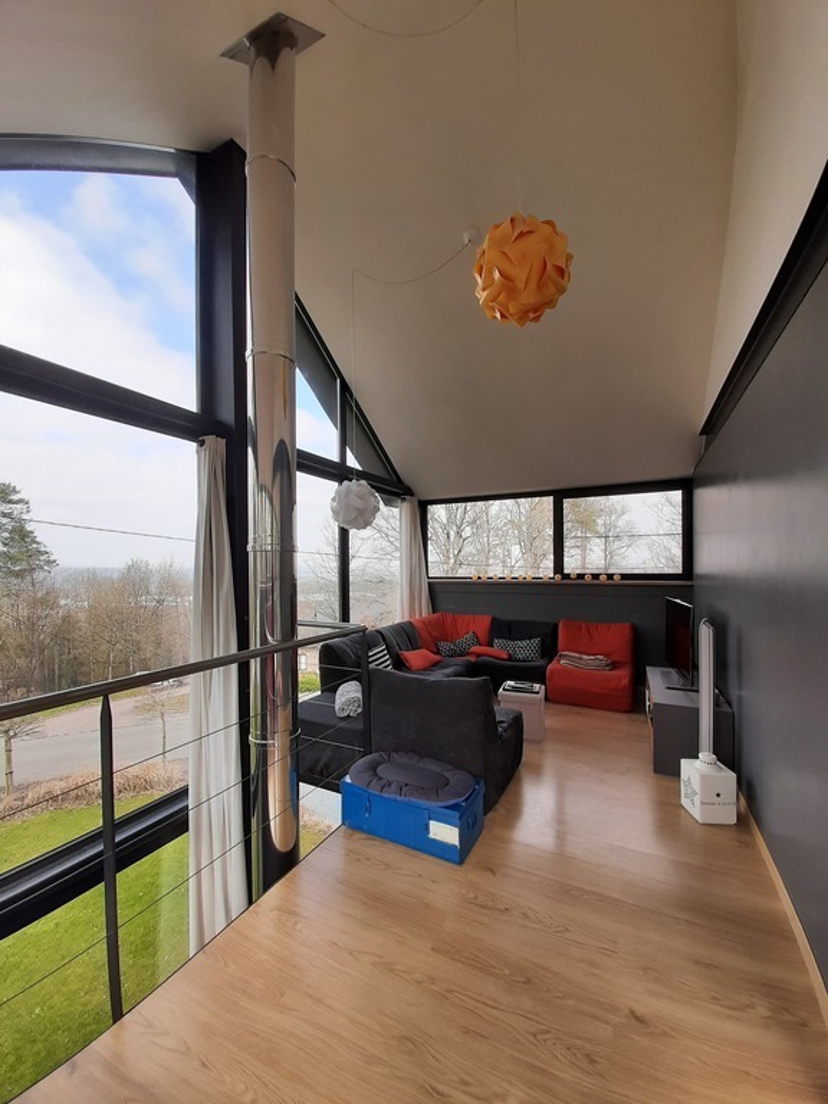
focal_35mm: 13
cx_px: 414
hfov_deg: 89.9
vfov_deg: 106.2
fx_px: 415
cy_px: 552
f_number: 2.2
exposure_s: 1/229
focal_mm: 1.42
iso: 40
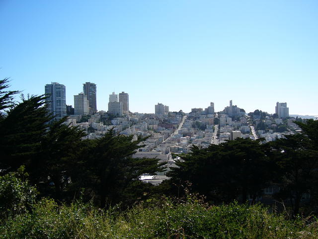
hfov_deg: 52.6
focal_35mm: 35
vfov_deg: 40.7
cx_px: 159
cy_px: 120
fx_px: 322
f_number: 8
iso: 50
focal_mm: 5.8
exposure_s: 1/160
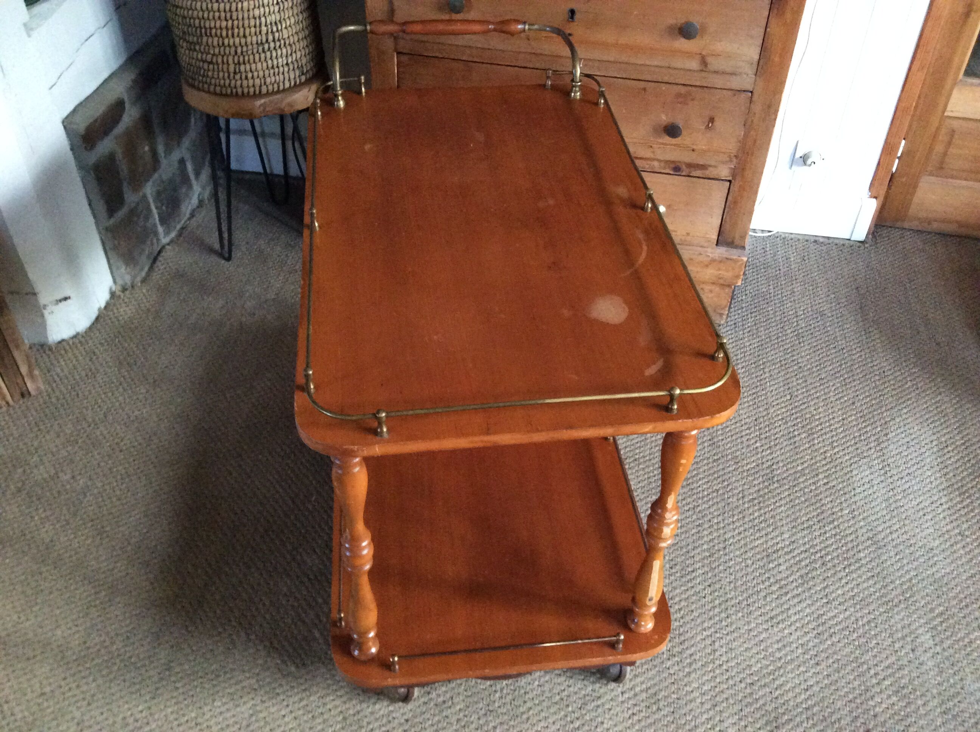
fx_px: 905
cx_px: 490
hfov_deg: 56.9
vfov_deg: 44.1
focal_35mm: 32
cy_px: 366
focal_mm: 3.3
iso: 400
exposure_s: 1/17
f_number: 2.4
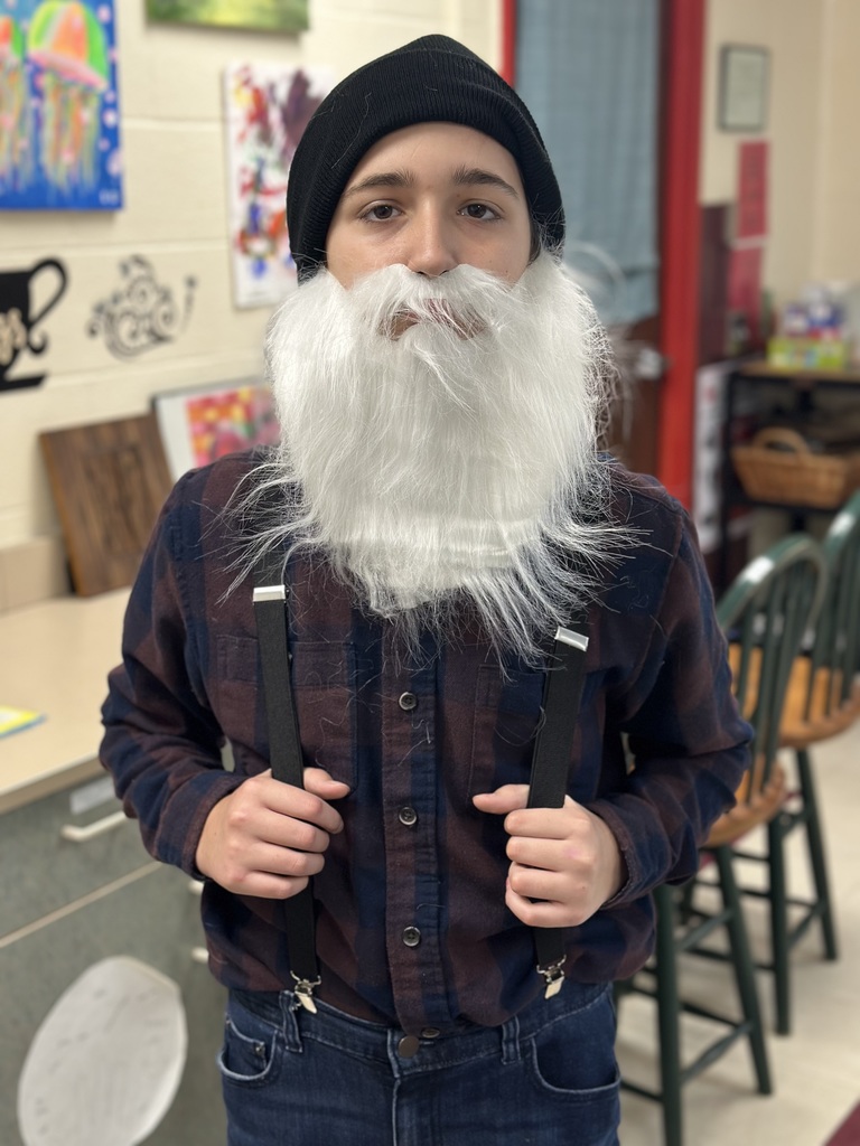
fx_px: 1590
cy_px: 573
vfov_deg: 39.7
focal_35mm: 48
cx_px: 430
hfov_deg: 30.3
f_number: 1.78
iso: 64
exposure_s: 1/60
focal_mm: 6.86
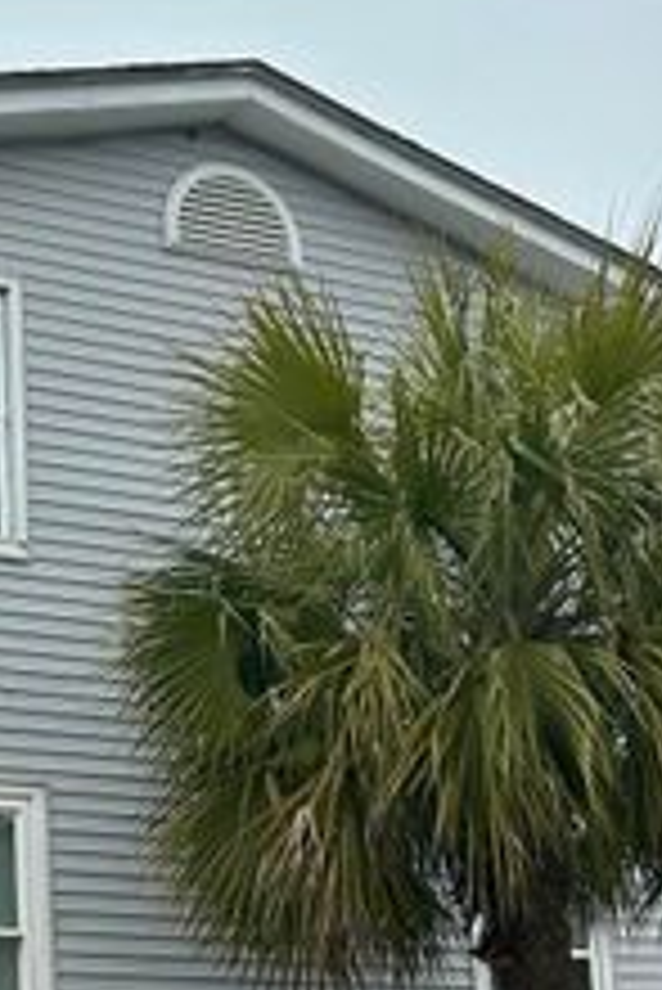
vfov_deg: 24.4
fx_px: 2258
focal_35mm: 82
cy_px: 785
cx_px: 0
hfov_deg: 16.3
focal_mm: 5.7
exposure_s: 1/4831
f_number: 1.5
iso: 50
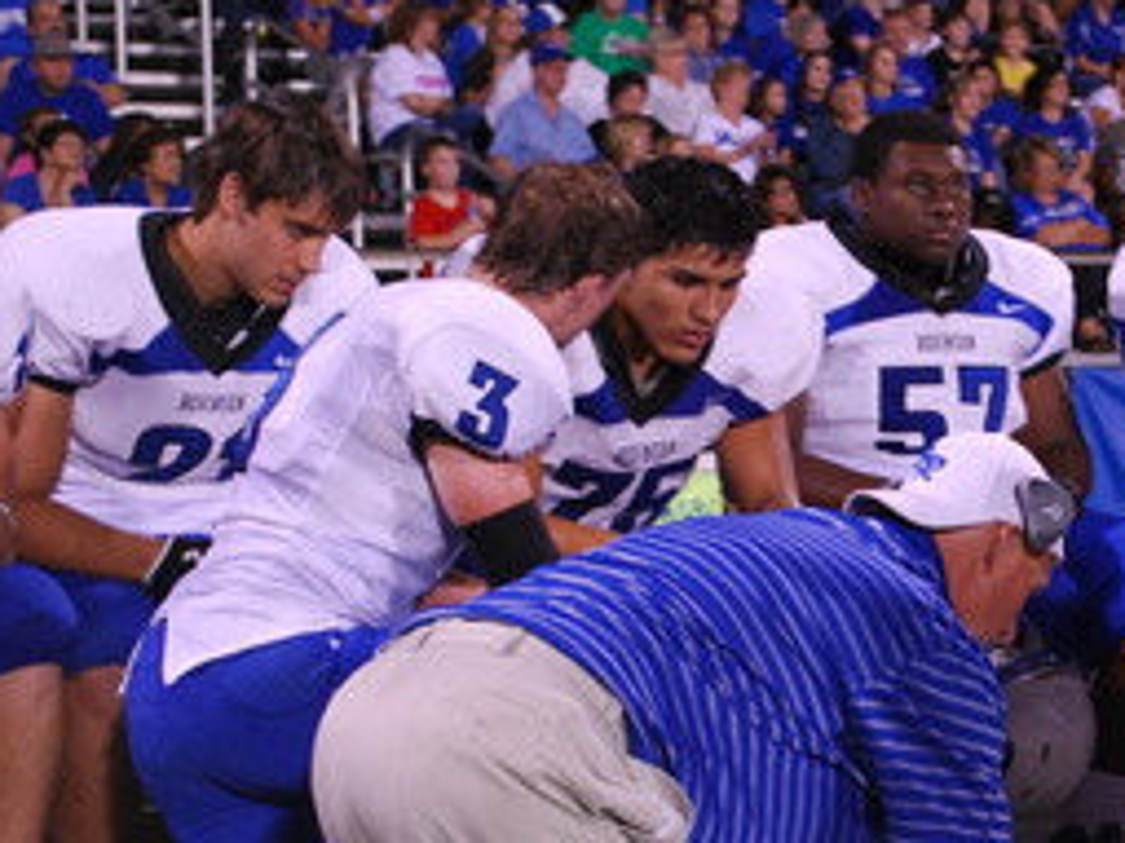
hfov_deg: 16.8
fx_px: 3768
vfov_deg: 12.7
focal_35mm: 116
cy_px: 556
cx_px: 979
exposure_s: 1/20
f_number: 5
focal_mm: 32
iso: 800
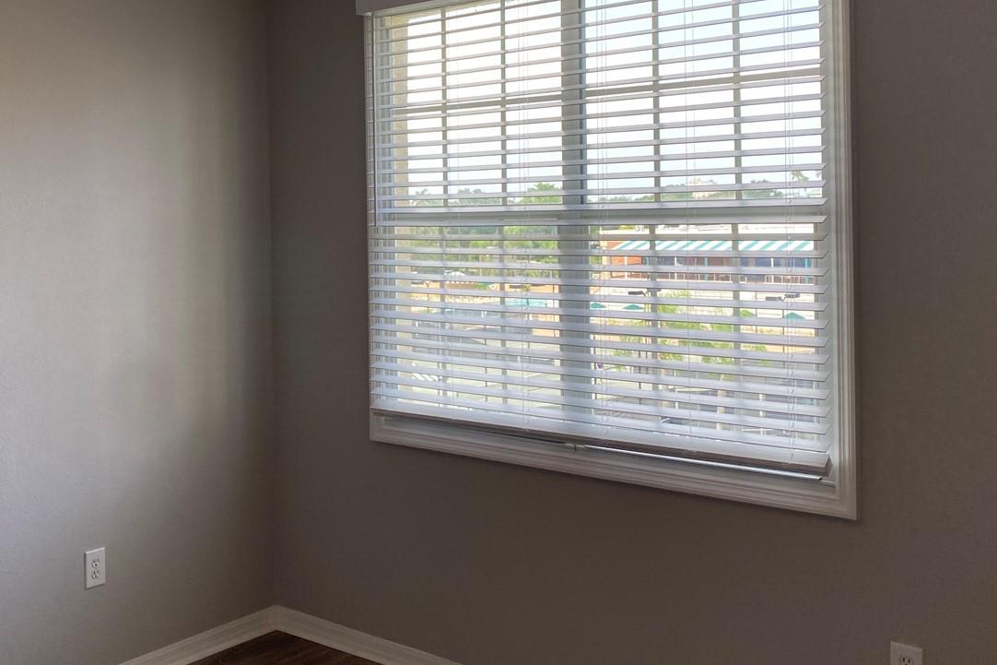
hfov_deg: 48.0
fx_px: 1108
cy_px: 230
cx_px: 369
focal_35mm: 40
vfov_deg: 33.1
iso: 32
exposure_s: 1/203
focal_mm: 4.25
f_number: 1.8
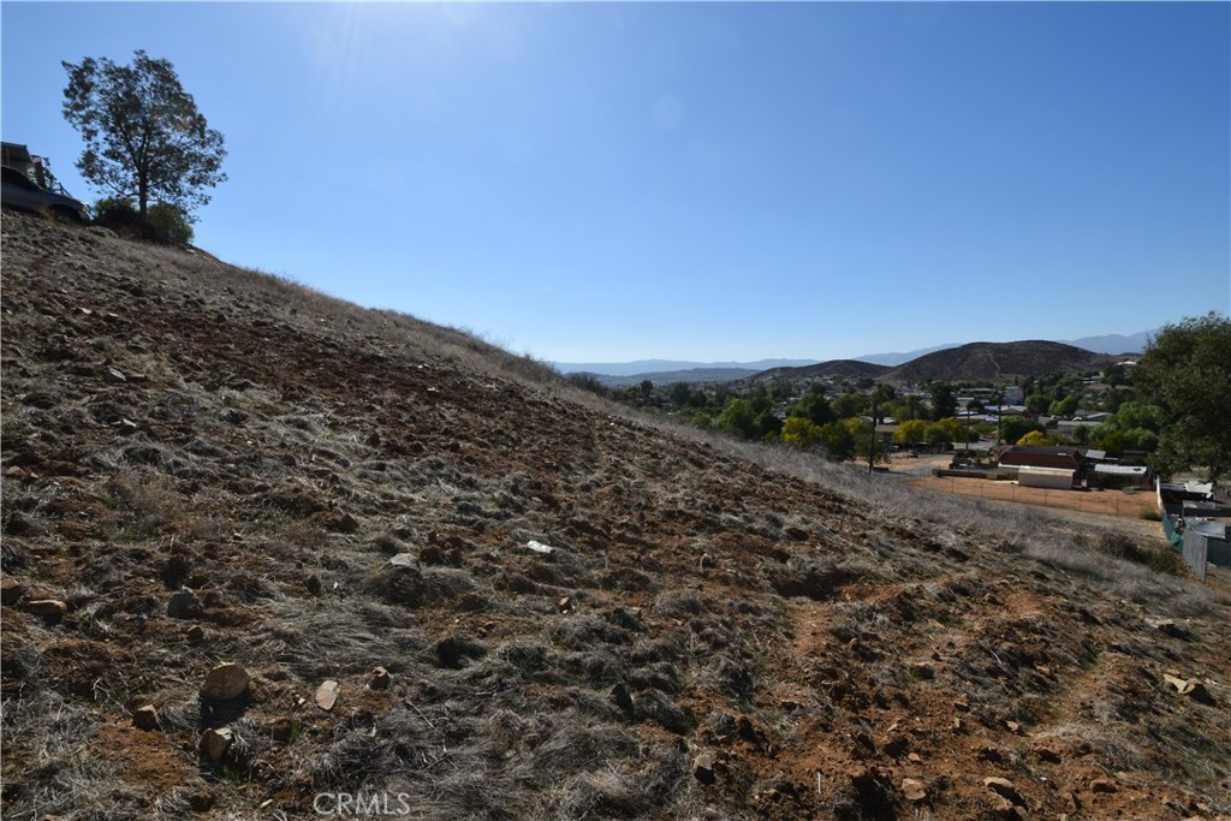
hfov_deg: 100.4
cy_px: 410
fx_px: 513
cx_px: 616
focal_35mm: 15
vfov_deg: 77.3
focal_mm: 10
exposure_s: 1/200
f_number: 11
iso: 100
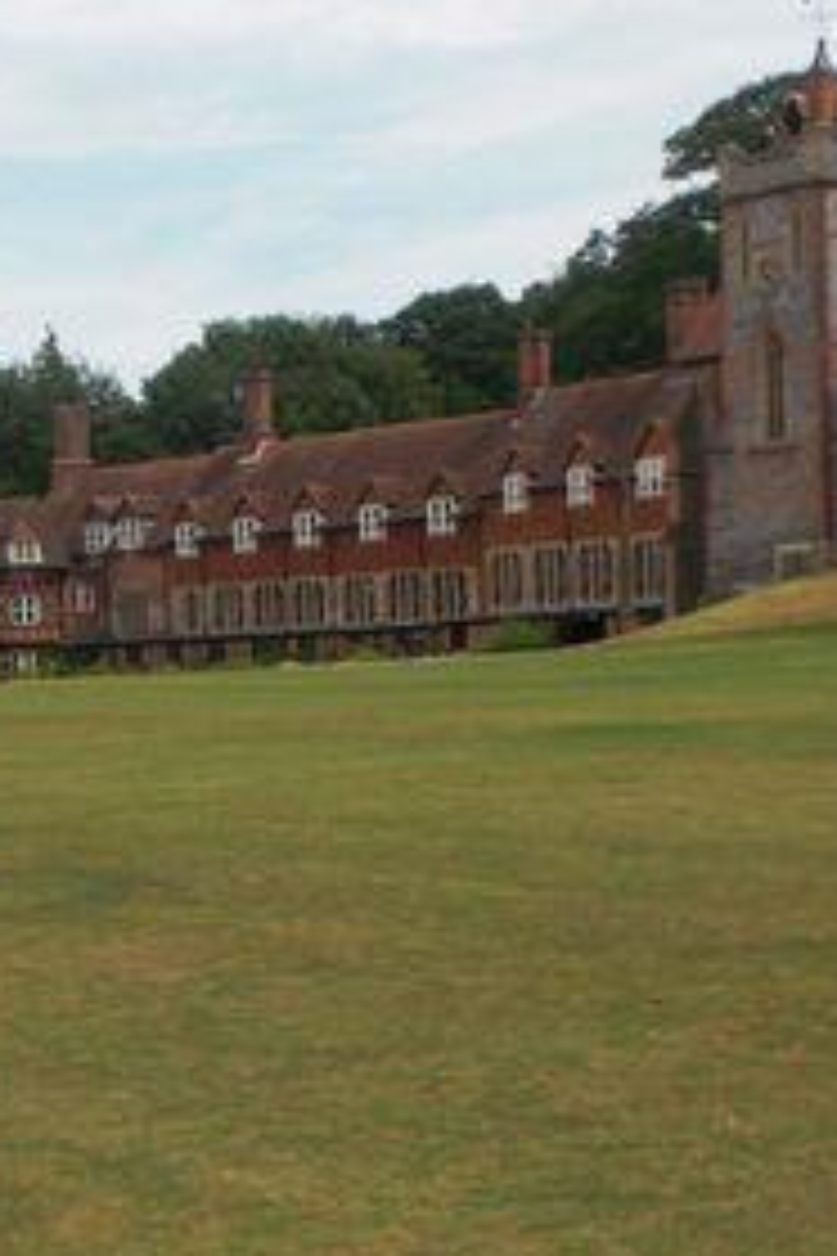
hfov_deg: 15.9
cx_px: 140
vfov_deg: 23.8
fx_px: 2964
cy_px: 855
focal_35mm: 85
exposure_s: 1/320
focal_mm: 6.3
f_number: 5.6
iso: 64
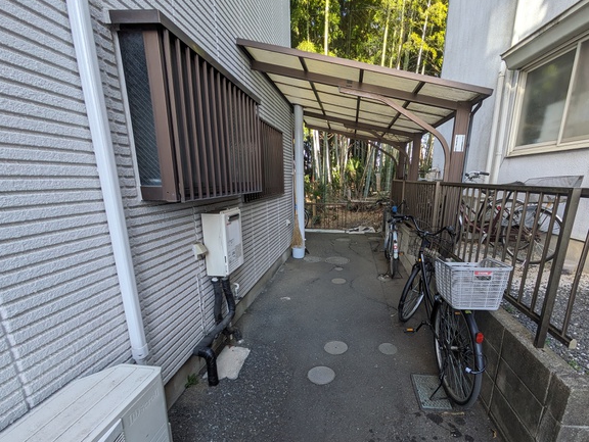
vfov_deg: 74.4
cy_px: 253
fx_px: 290
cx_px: 335
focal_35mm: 17
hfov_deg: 90.4
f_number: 2.2
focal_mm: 1.83
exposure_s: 1/120
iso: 44
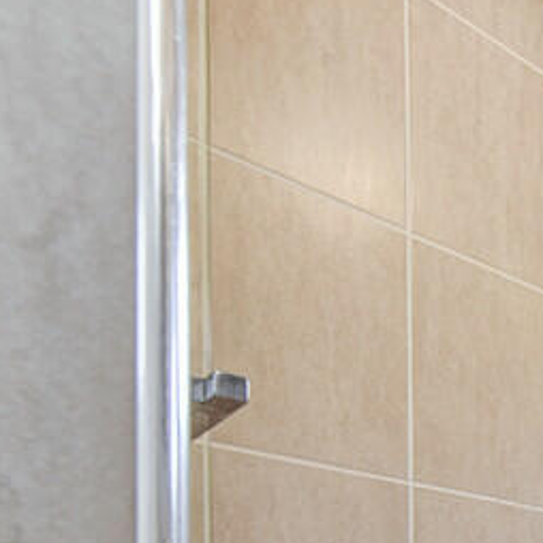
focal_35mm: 48
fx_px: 852
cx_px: 1003
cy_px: 722
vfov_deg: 28.4
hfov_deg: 21.3
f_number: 9
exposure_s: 1/25
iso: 400
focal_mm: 14
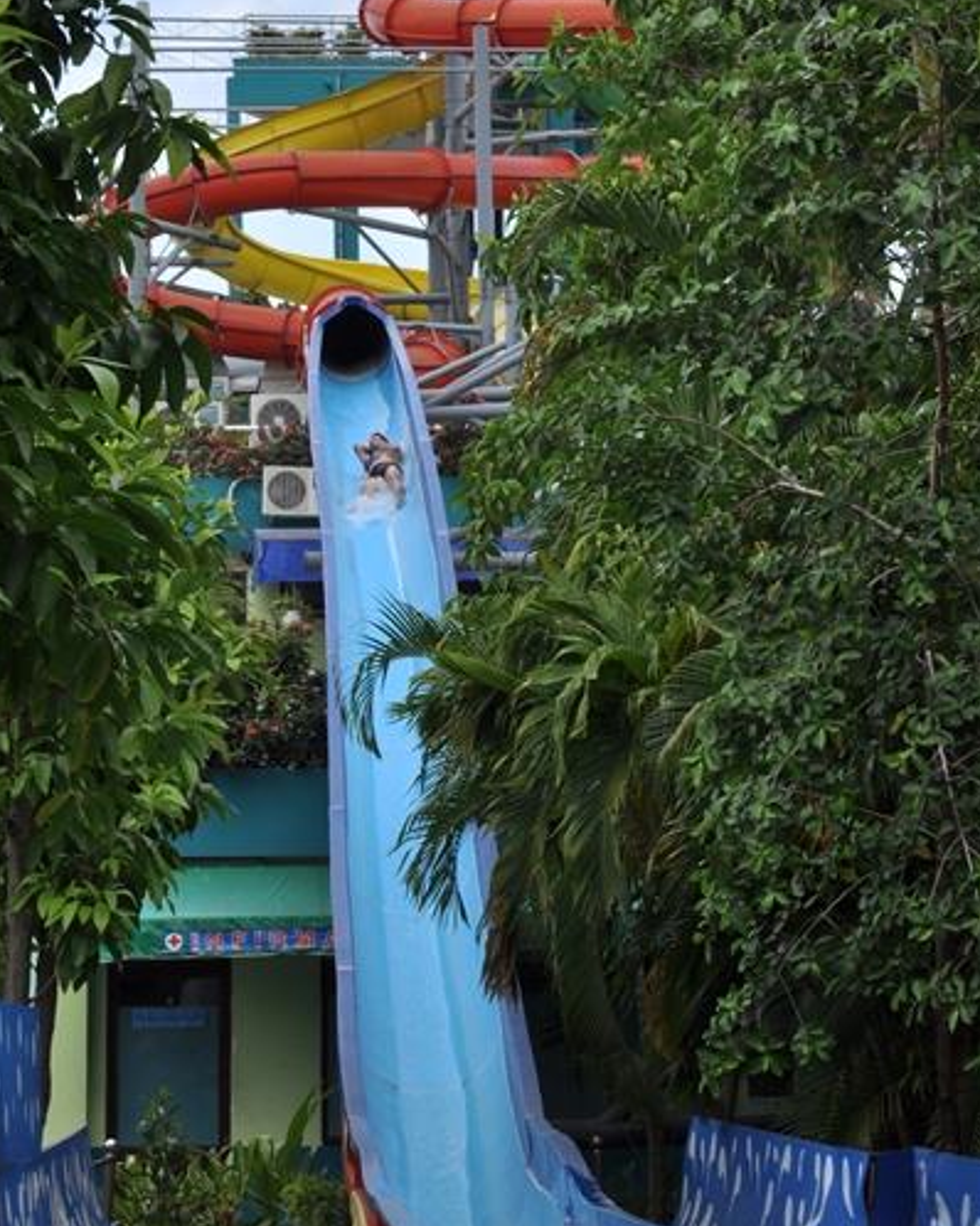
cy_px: 468
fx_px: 3954
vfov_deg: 17.6
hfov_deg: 14.1
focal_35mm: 109
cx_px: 408
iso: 200
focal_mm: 50
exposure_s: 1/125
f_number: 14
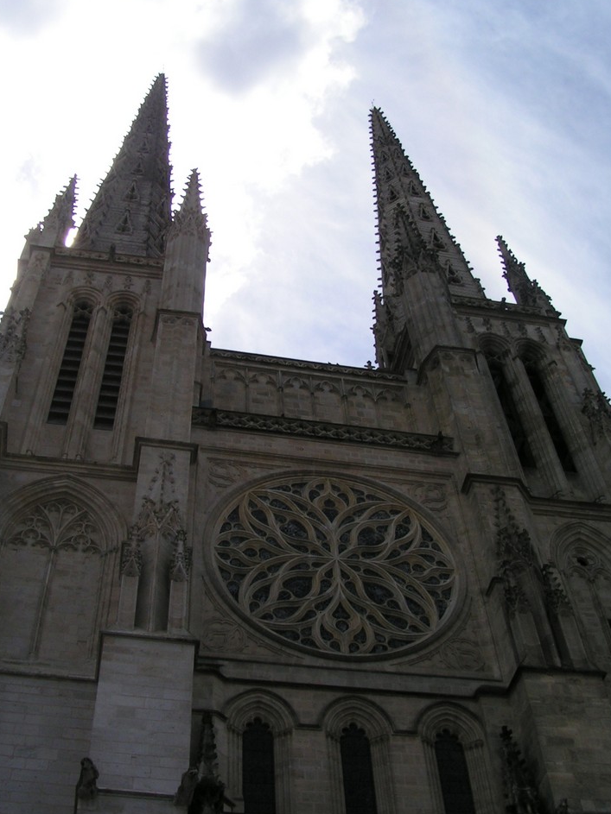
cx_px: 298
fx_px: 1012
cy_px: 393
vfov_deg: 43.8
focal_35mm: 43
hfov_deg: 33.6
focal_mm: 5.8
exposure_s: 1/800
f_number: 5.6
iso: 50
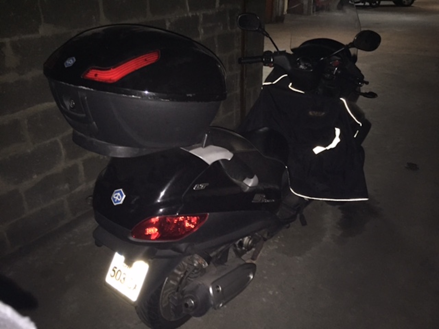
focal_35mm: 29
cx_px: 220
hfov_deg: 61.7
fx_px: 368
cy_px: 164
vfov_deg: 48.2
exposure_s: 1/17
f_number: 2.2
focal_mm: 4.15
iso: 320
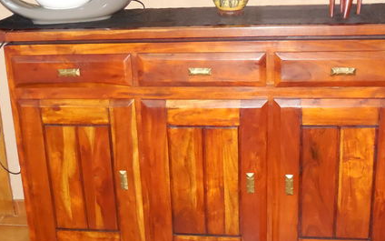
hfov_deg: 34.0
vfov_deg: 21.6
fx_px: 630
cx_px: 168
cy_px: 124
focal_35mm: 60
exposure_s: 1/30
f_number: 3.6
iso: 1250
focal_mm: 7.1
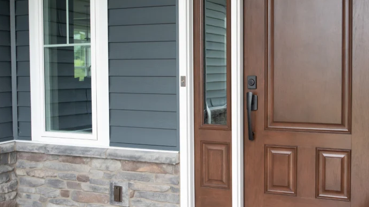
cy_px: 92
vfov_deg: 23.9
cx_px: 227
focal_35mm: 50
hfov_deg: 41.1
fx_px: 489
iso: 100
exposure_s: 1/20
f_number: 6.3
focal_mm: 32
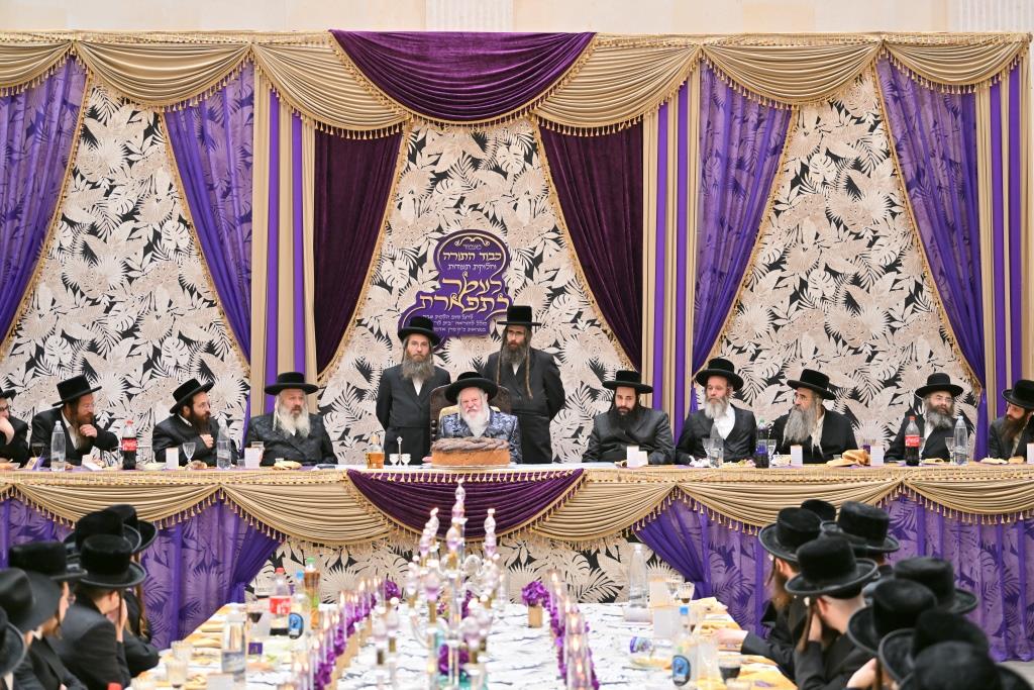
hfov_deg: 28.8
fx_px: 2011
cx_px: 517
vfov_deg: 19.5
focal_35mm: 70
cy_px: 345
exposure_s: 1/200
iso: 400
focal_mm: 70
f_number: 2.8
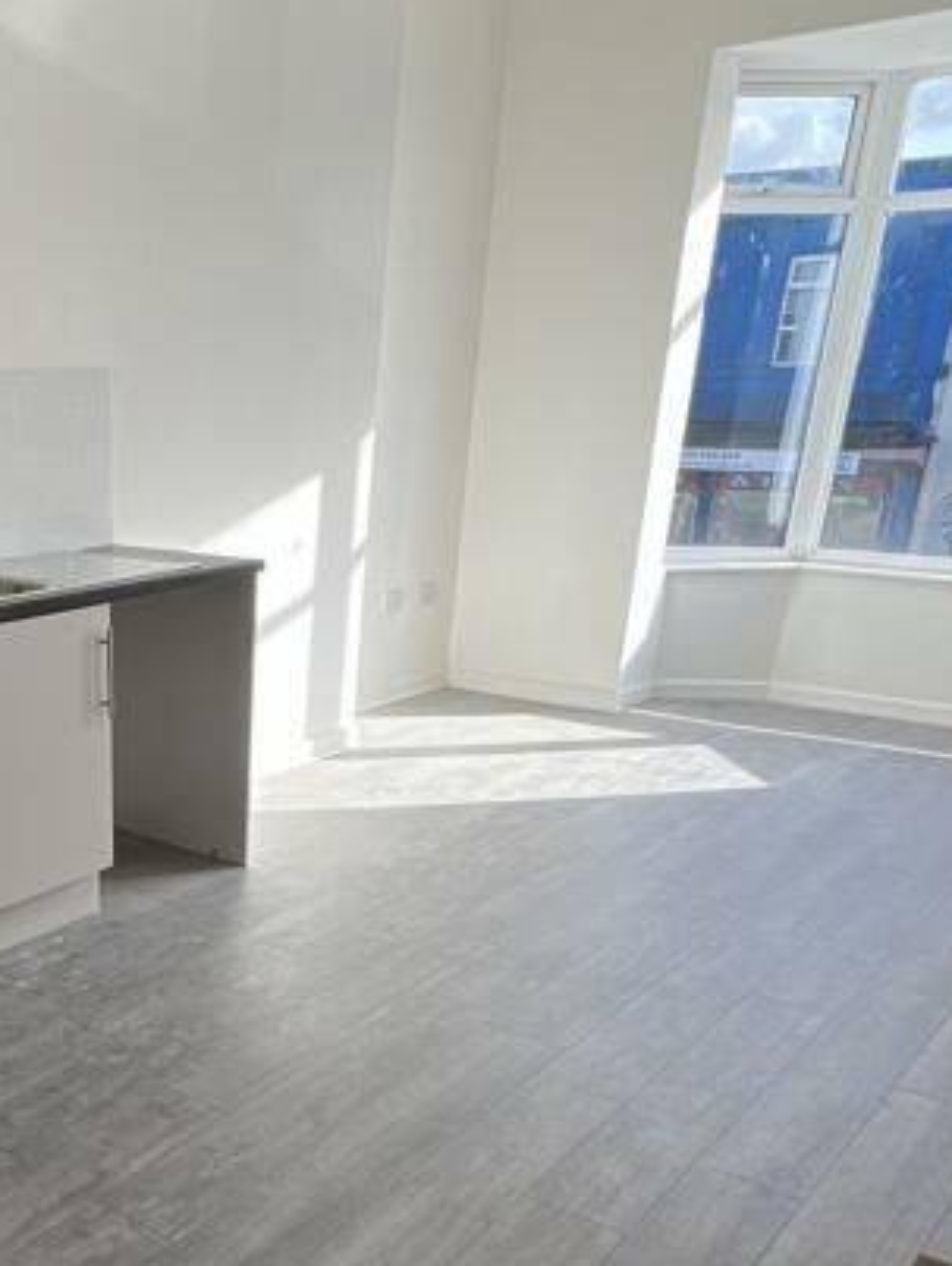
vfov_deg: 52.5
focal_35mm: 33
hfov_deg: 39.7
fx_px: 1208
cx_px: 88
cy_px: 971
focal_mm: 1.57
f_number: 1.8
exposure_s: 1/234
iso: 32
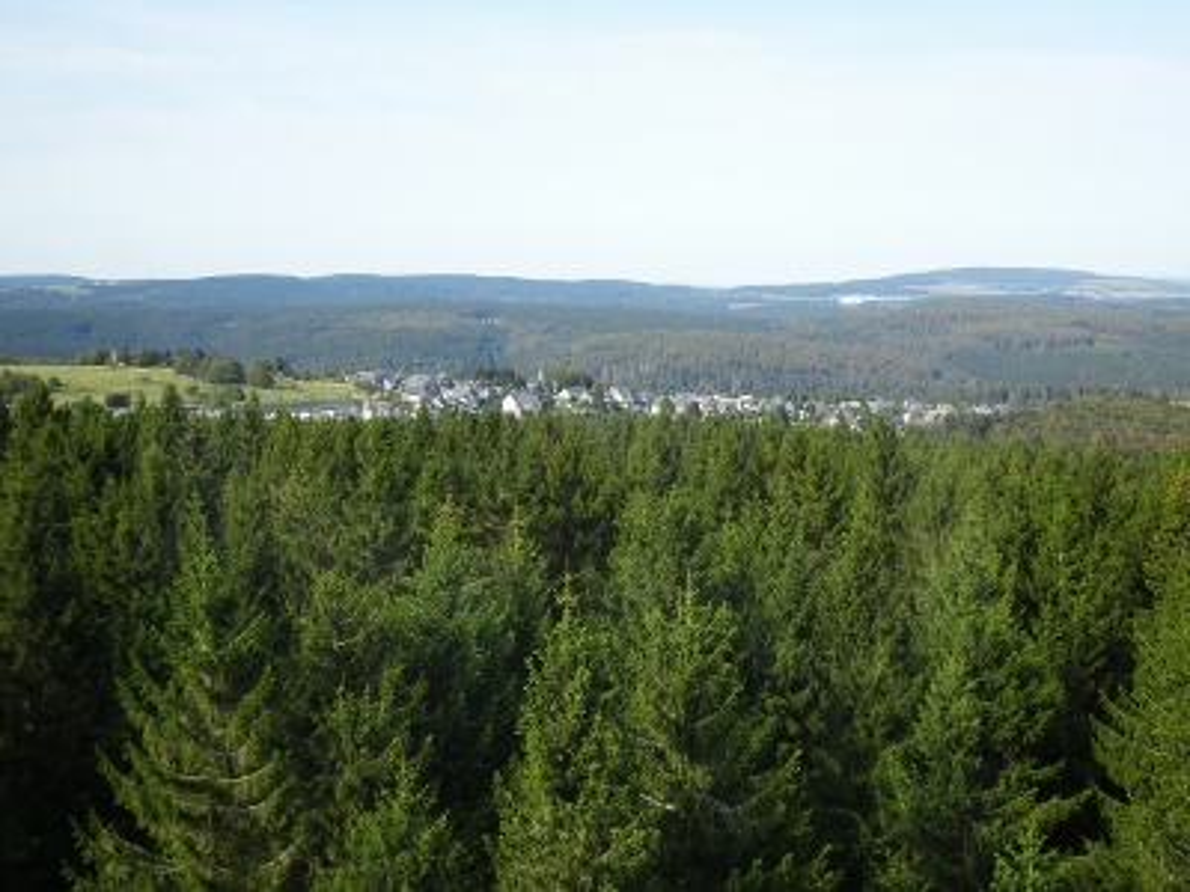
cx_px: 595
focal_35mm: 41
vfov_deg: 35.1
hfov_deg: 45.8
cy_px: 446
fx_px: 1409
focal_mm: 7.05
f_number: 4
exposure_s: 1/200
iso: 80
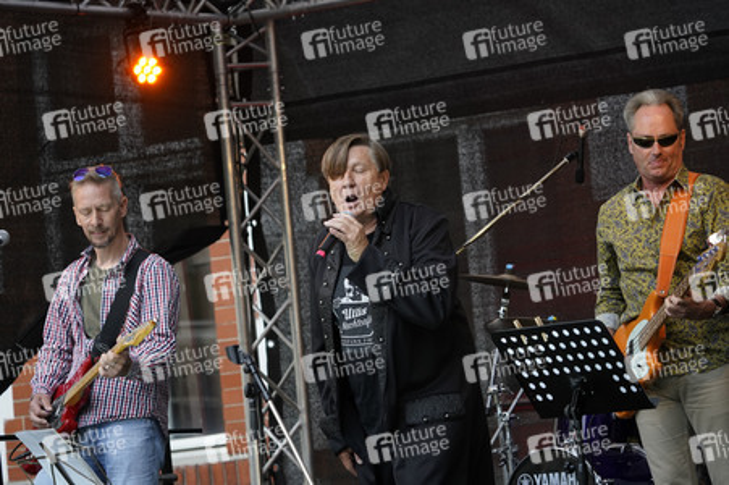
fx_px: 4047
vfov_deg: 6.9
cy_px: 242
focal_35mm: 200
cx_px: 364
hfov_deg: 10.3
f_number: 5.6
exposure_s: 1/250
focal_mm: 200
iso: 1250
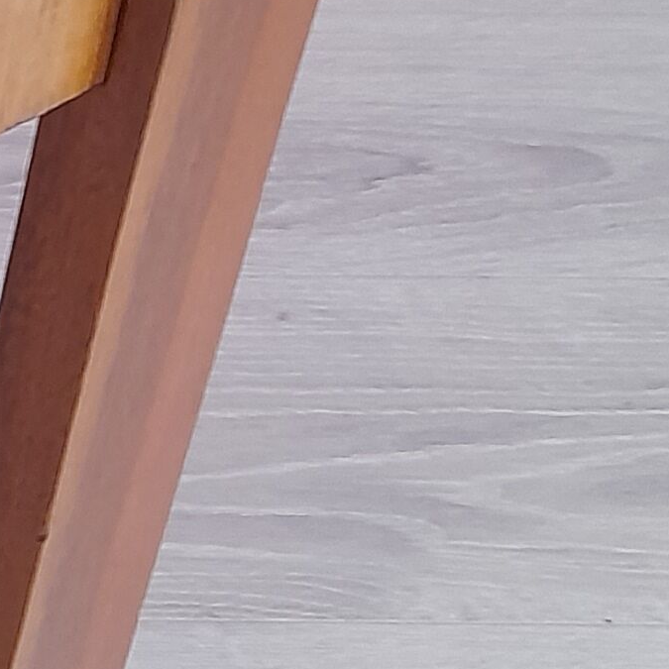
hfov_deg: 12.0
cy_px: 129
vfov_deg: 13.3
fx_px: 2864
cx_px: -628
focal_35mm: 131
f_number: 2
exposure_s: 1/30
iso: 320
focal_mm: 4.6
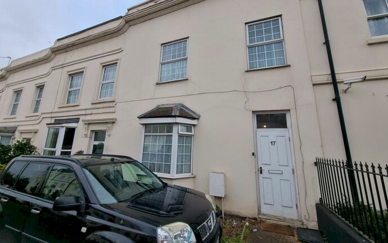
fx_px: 148
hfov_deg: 105.3
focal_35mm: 14
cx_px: 193
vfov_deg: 78.4
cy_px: 107
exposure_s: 1/842
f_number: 2.2
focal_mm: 2.2
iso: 50
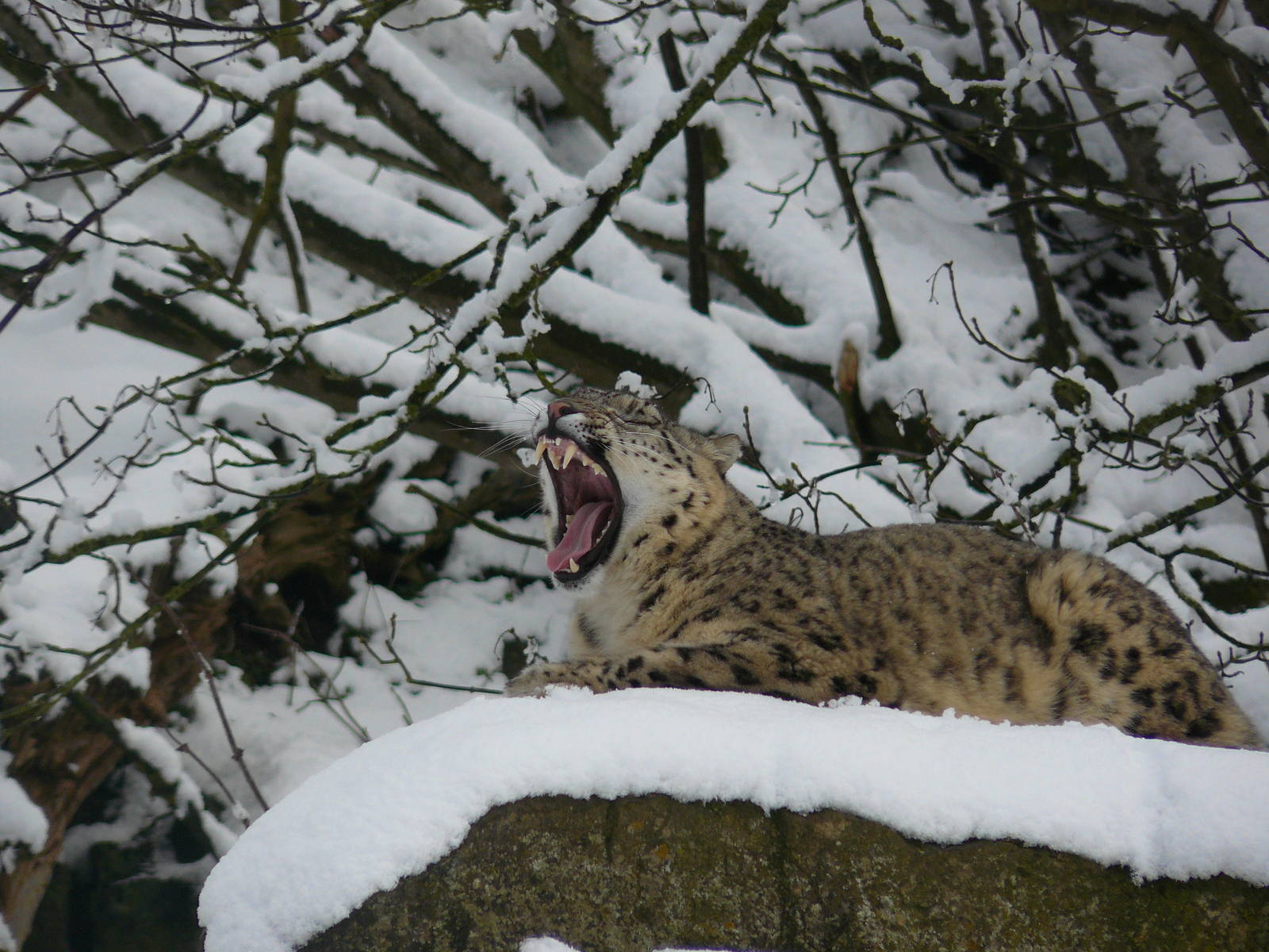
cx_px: 634
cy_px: 476
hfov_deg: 5.0
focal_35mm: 400
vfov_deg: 3.7
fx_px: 14664
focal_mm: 66.7
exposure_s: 1/800
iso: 100
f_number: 4
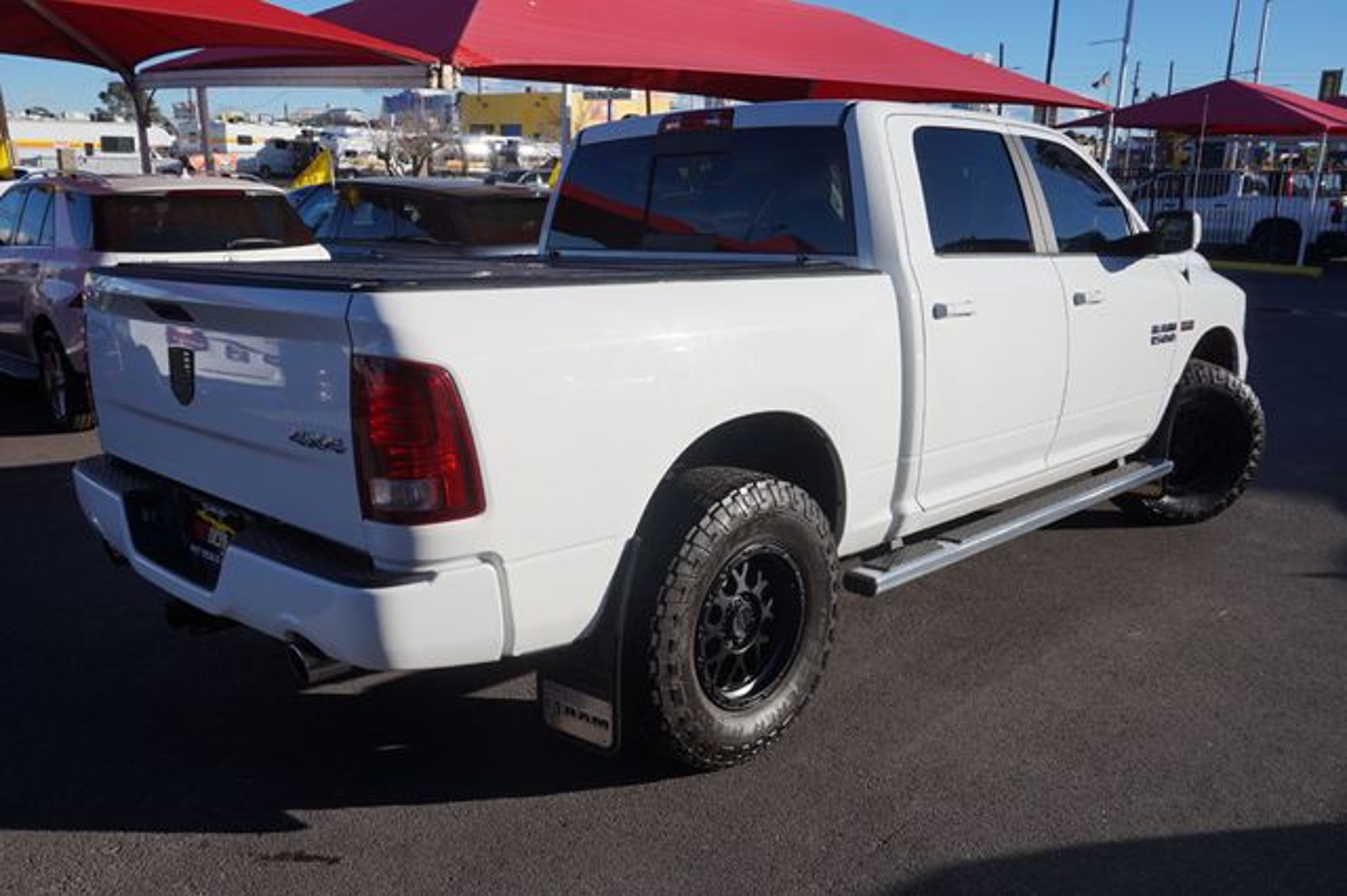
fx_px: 1122
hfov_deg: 62.0
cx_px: 674
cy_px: 448
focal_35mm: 30
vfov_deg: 43.6
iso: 100
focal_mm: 20
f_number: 11
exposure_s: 1/200
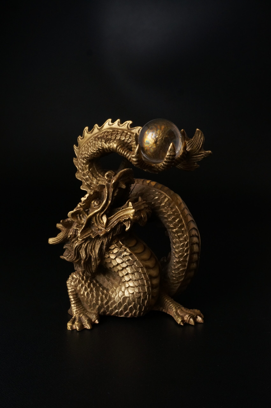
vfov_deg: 48.0
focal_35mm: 40
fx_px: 458
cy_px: 204
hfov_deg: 32.9
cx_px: 136
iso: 800
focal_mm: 27
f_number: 10
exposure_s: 1/30
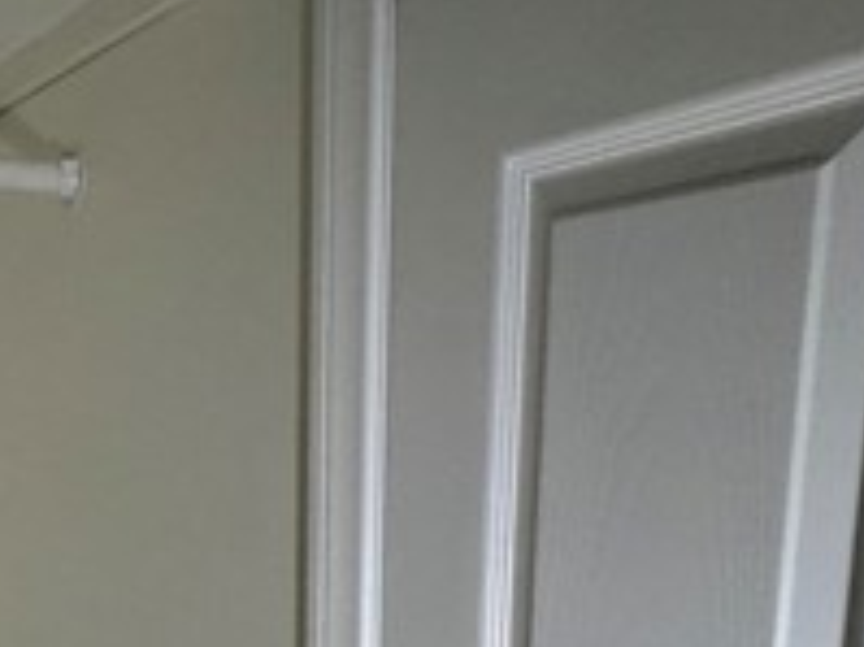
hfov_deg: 39.8
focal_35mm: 45
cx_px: 130
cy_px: 621
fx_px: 1123
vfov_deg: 30.3
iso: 800
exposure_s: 1/60
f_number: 2.2
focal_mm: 2.22
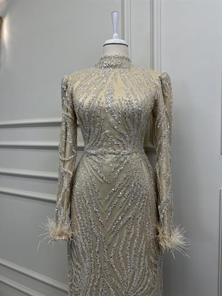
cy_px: 148
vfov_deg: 71.6
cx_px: 111
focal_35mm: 24
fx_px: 205
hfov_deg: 56.8
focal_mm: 6.86
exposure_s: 1/276
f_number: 1.78
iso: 80
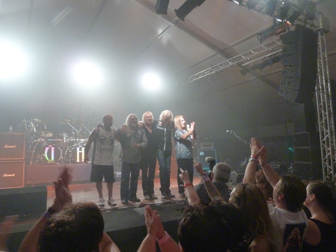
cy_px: 126
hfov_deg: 69.4
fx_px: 243
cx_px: 168
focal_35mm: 25
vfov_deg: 54.9
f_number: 3.3
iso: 500
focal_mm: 4.1
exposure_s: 1/60
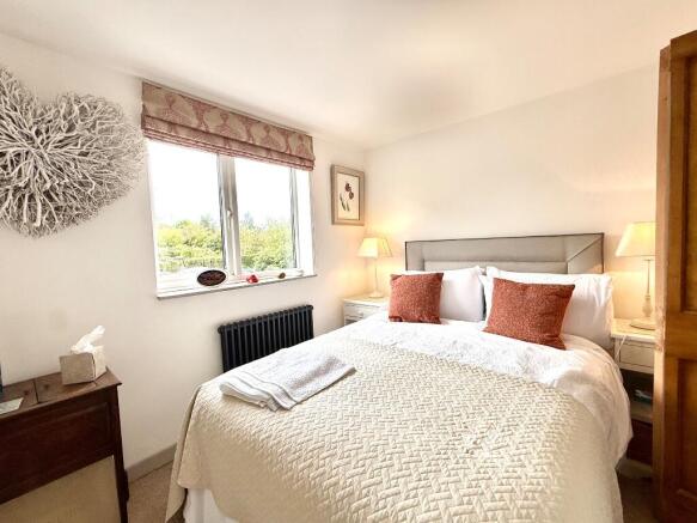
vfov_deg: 85.7
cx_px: 348
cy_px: 262
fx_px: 282
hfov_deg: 102.1
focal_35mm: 14
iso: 64
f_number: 2.2
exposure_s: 1/316
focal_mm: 2.22
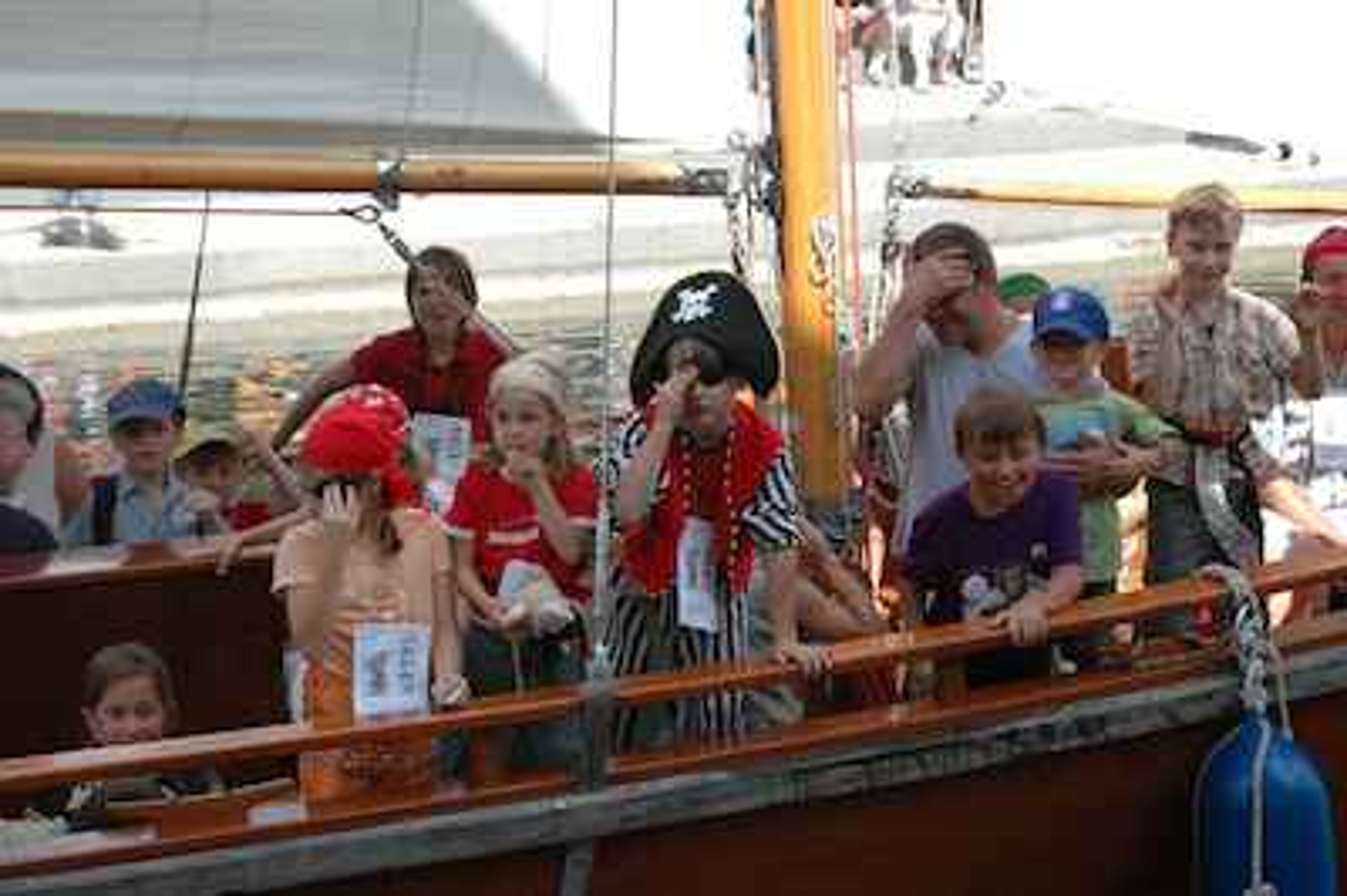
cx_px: 674
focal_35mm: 98
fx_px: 3645
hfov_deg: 20.9
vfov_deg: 14.0
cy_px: 448
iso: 200
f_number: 8
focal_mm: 65
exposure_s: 1/250
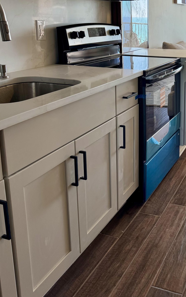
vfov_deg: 48.2
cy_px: 91
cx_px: 167
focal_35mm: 40
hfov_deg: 30.6
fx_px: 324
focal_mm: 6.76
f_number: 1.78
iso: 64
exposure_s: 1/130
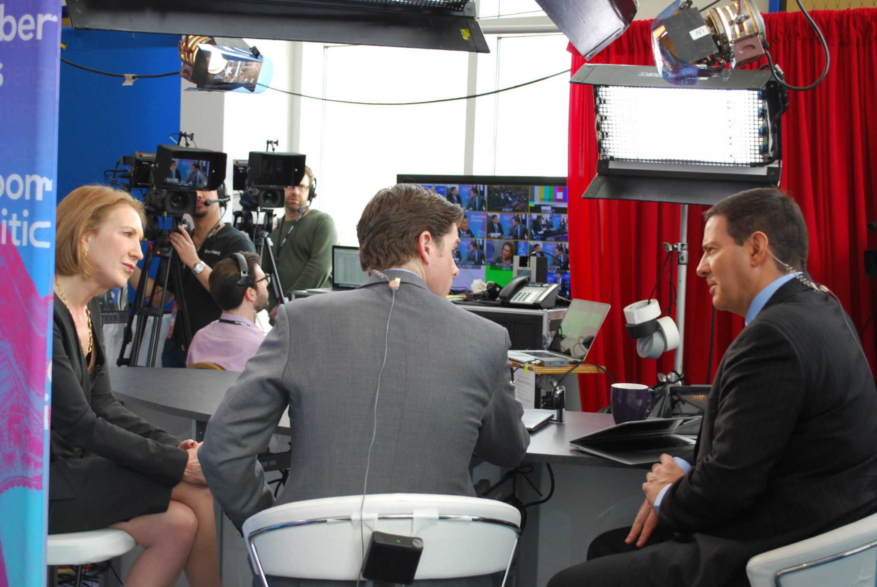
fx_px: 1244
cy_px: 294
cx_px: 438
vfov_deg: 26.5
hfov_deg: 38.8
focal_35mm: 51
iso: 200
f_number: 5
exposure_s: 1/40
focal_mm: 34
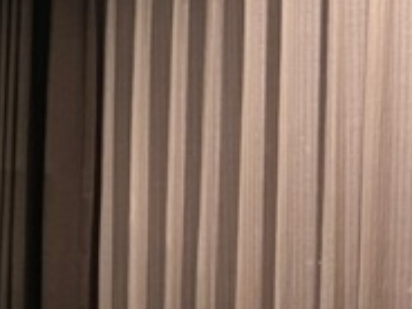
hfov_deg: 14.8
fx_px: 1345
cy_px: 325
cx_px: -363
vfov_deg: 12.9
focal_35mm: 113
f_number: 1.5
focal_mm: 5.7
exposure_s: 1/40
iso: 500
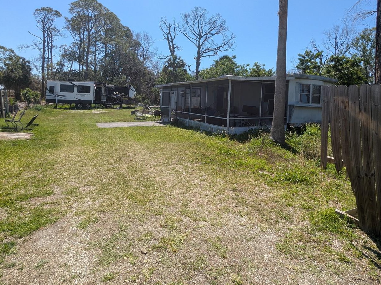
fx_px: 231
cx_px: 198
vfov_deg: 62.4
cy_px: 103
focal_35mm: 21
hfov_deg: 79.0
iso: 50
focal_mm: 2.35
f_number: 2.2
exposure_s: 1/1575
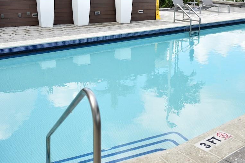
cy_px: 47
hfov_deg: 41.9
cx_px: 118
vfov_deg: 28.3
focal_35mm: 47
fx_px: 320
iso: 125
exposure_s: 1/500
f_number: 3.2
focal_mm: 28
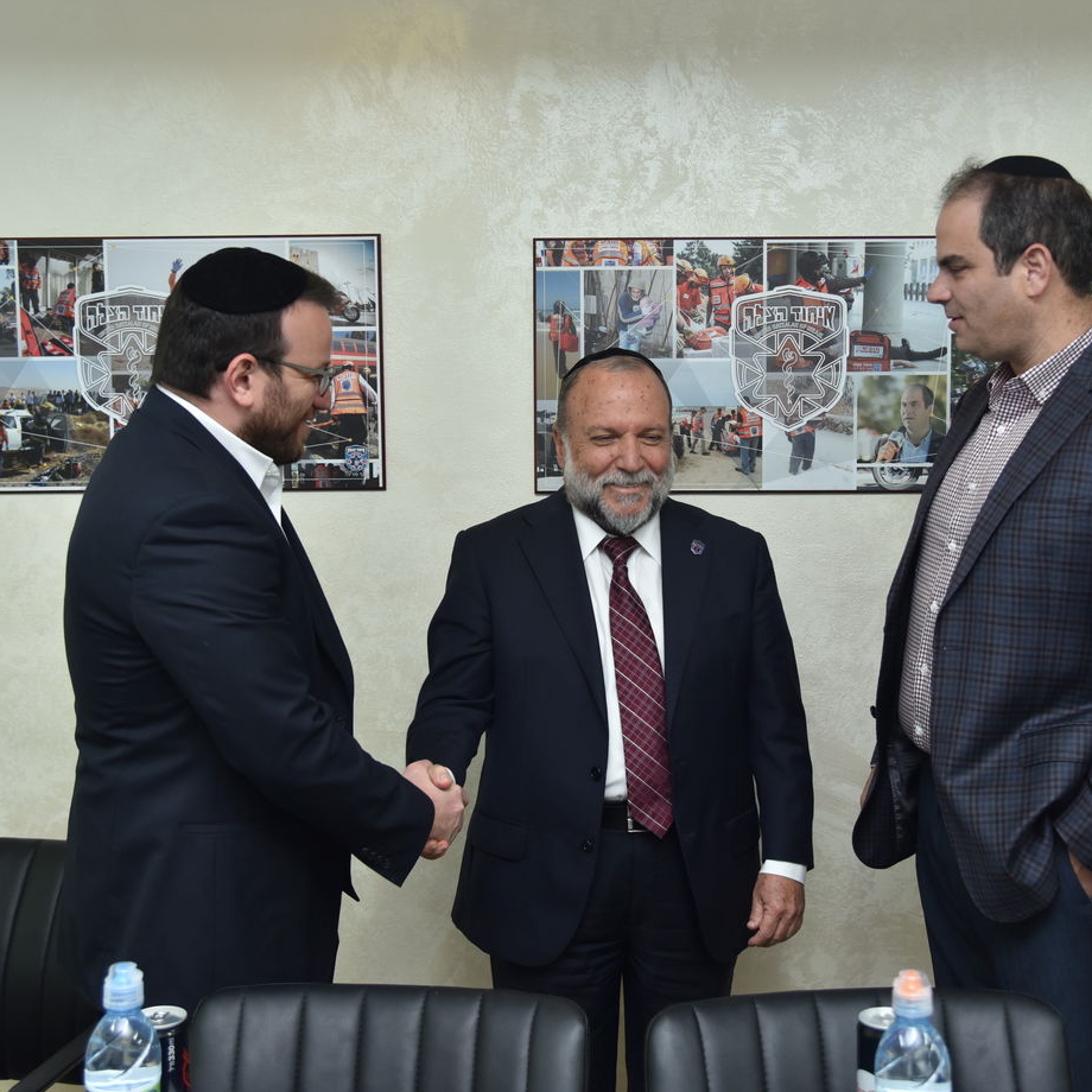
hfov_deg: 38.3
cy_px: 542
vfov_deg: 38.3
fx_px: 1570
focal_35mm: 44
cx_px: 601
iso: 500
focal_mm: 34
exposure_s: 1/200
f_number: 4
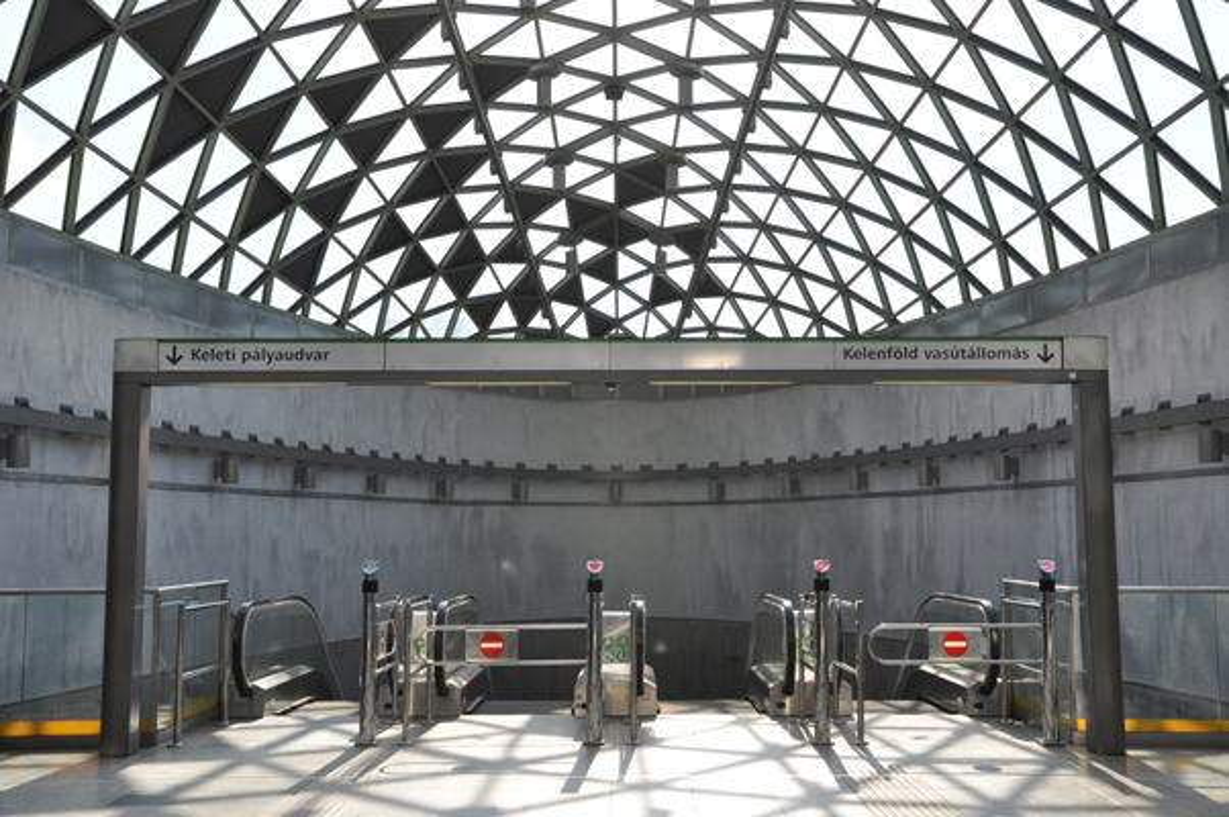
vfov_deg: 28.9
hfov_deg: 42.4
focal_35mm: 46
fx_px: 1586
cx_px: 614
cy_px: 408
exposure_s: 1/320
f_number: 9
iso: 200
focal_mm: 31
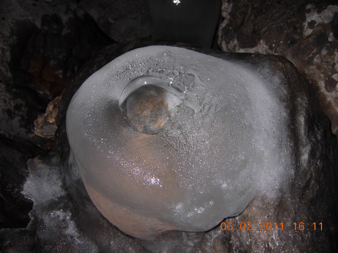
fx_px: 352
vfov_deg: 39.7
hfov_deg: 51.4
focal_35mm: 36
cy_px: 126
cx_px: 169
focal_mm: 7.5
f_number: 2.7
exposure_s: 1/45.2
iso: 50
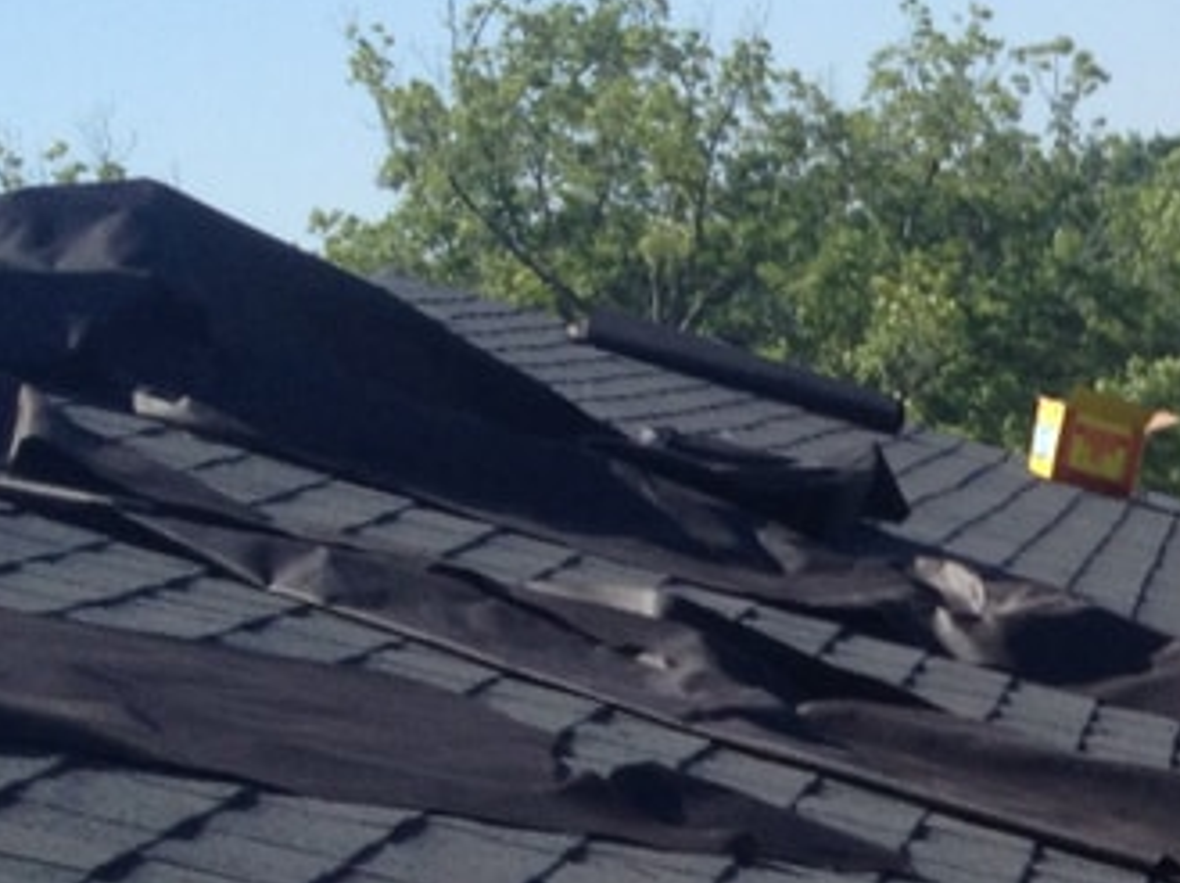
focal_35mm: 142
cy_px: 1310
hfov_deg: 13.2
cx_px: 1752
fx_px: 4835
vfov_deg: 10.1
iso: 50
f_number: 2.4
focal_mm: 4.28
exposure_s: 1/1255
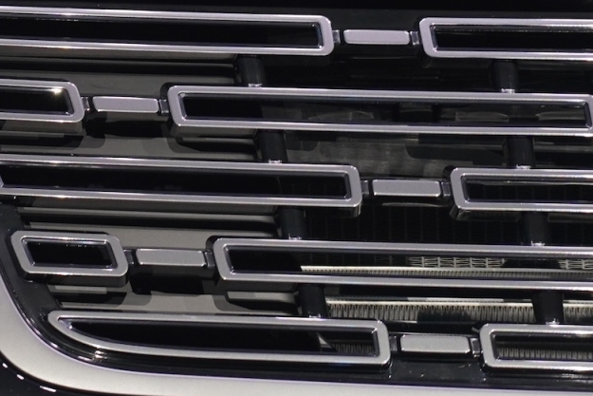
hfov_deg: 3.2
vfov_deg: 2.1
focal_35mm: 645
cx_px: -313
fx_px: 10626
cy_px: -104
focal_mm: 168
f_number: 4
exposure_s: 1/320
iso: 800
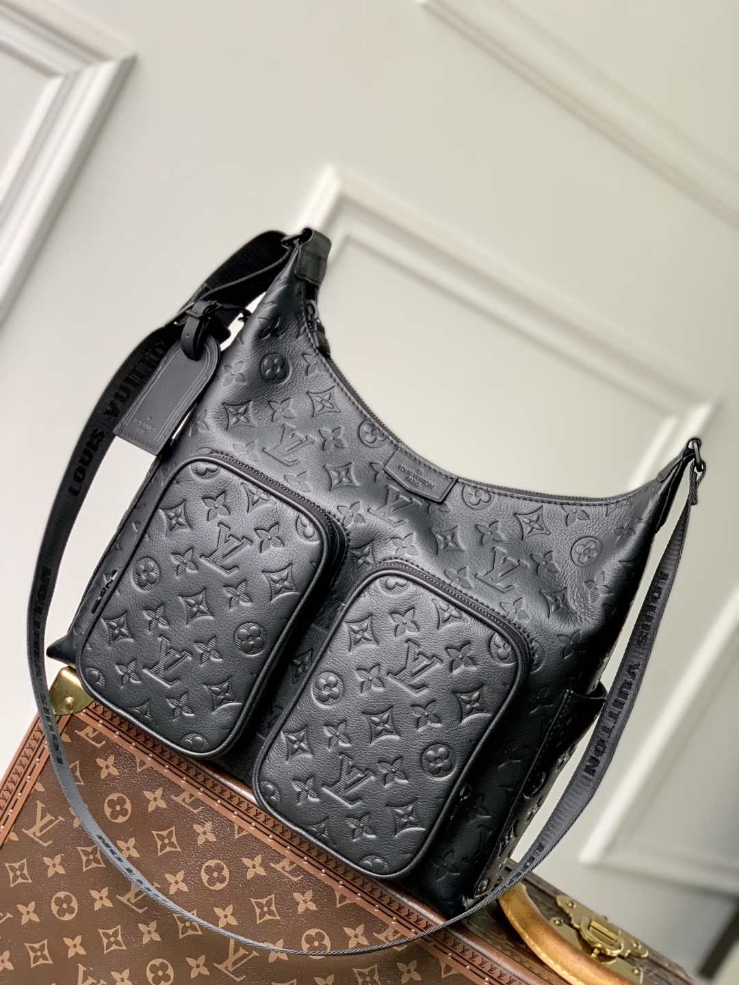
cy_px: 492
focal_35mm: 52
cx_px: 370
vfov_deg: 36.8
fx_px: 1480
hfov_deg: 28.0
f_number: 2.4
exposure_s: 1/122
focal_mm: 6
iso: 100
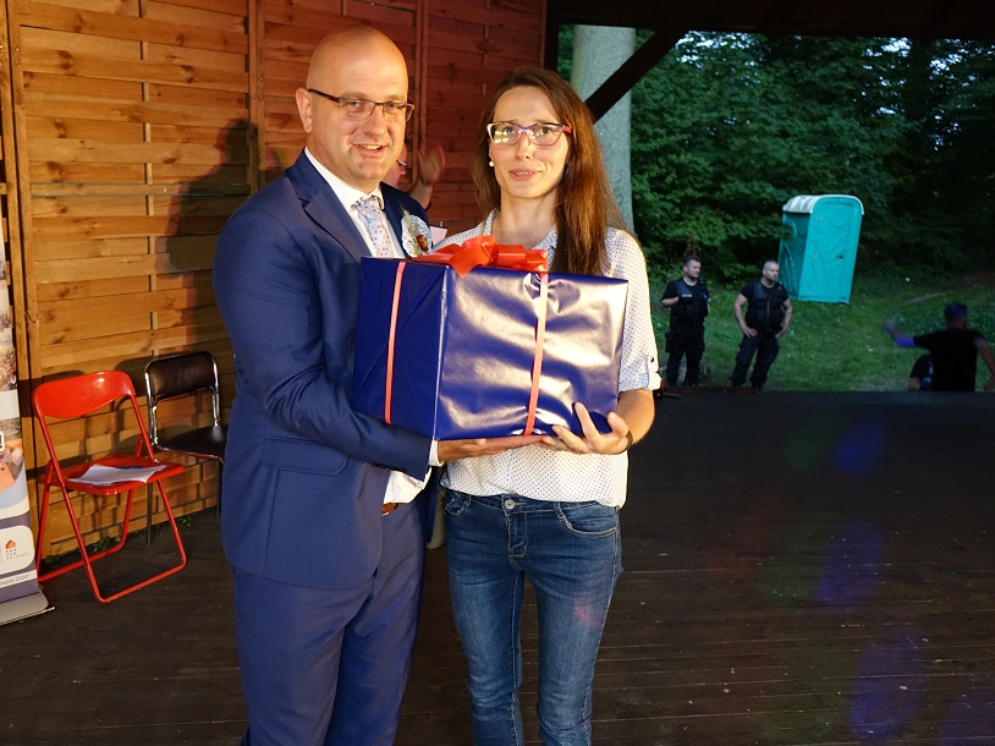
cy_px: 377
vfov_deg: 42.9
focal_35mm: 33
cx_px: 430
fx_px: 948
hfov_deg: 55.2
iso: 500
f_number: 2.8
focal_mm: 11.13
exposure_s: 1/40
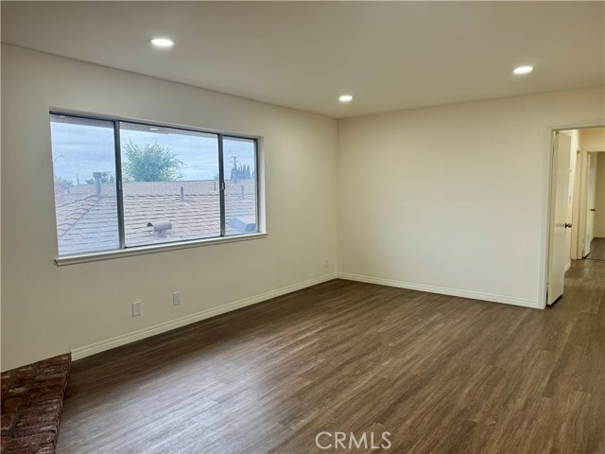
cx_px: 302
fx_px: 419
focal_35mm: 24
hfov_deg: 71.6
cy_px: 227
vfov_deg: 56.8
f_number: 1.78
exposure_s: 1/159
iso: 100
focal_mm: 6.76
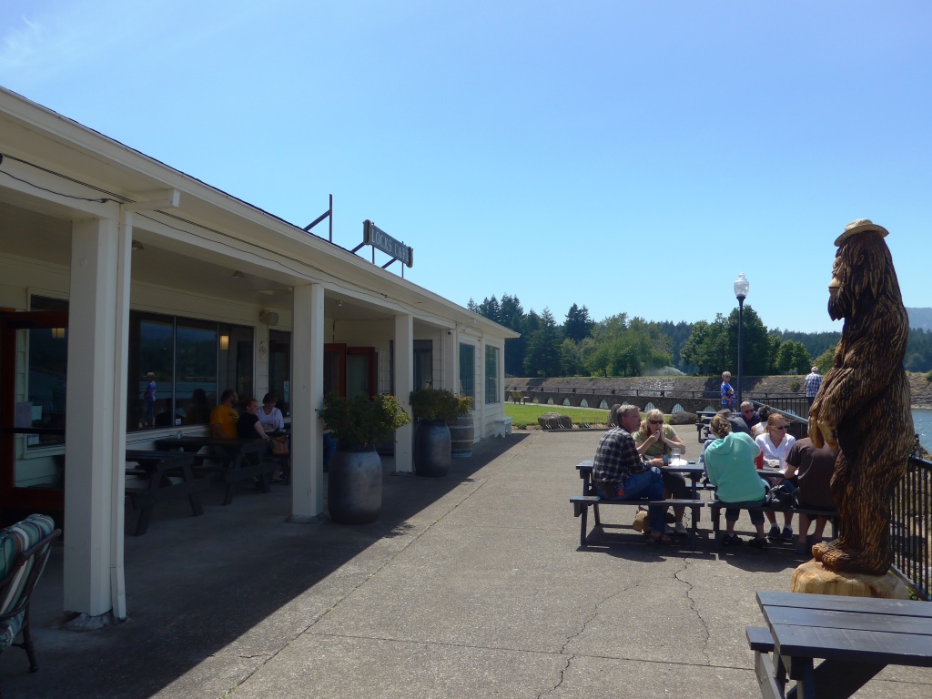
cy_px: 350
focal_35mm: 29
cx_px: 466
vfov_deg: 48.2
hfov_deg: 61.7
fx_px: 781
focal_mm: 6
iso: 80
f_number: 2.8
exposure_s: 1/1600
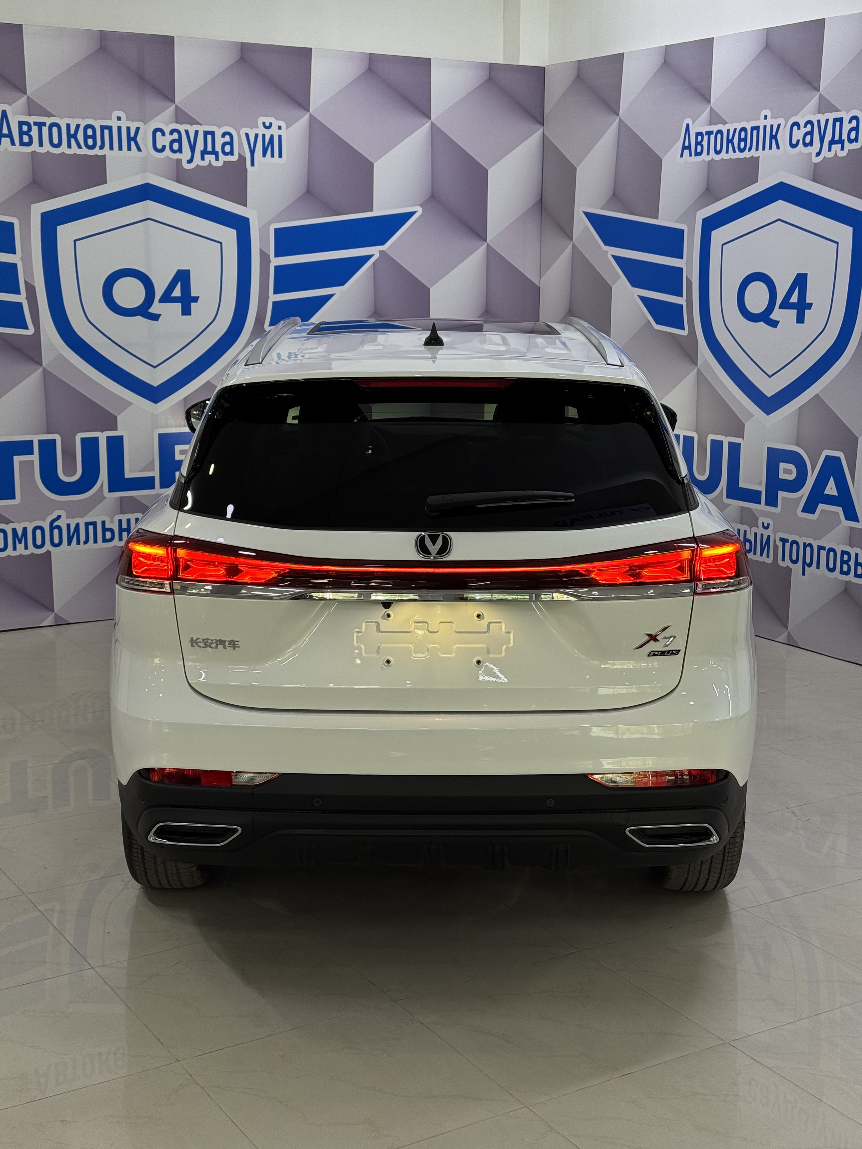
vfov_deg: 39.7
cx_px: 431
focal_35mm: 48
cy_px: 574
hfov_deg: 30.3
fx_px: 1594
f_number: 1.78
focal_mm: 6.76
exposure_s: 1/50
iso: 50
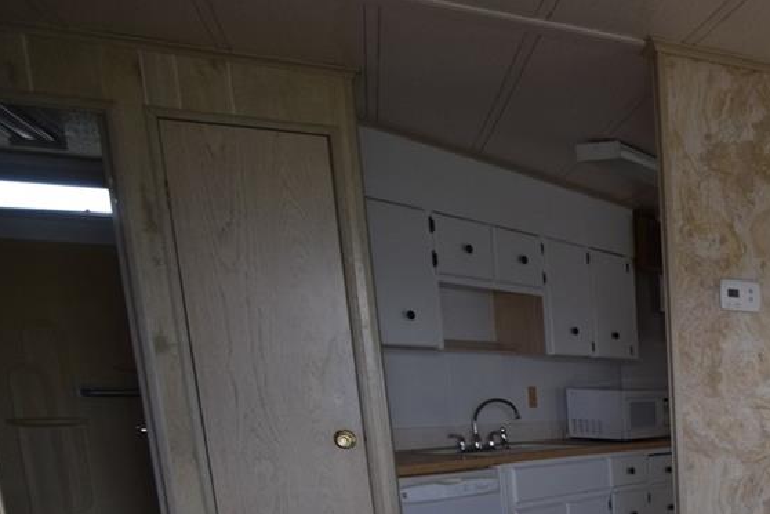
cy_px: 602
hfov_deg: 33.1
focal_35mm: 43
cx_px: 1007
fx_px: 920
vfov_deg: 27.7
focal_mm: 10
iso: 400
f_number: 5
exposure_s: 1/100
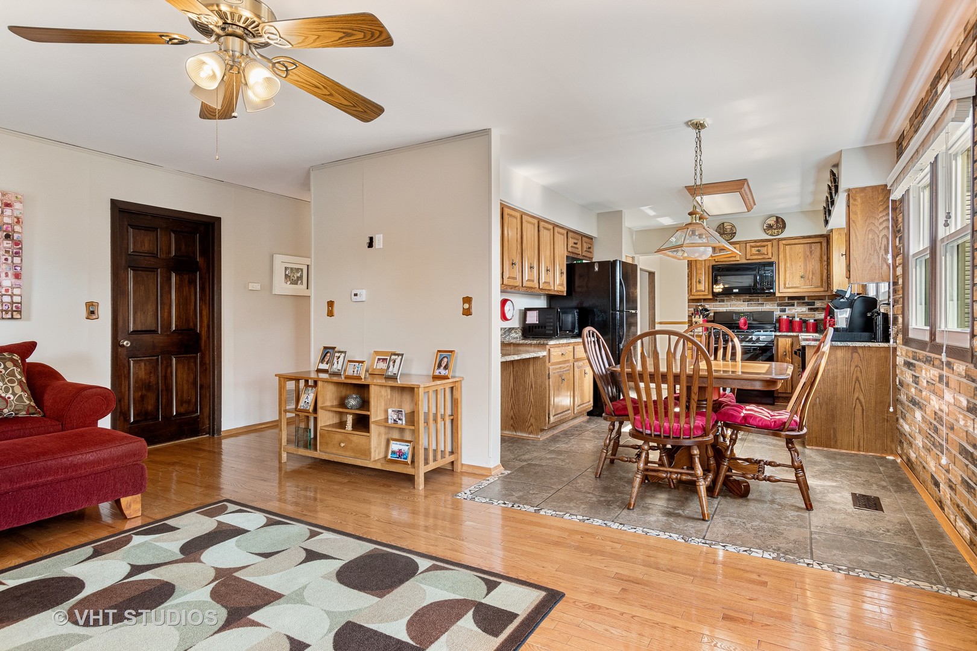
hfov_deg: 90.0
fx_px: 488
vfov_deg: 67.4
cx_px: 488
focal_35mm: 18
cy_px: 326
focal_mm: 12
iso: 320
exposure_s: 1/10
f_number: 8
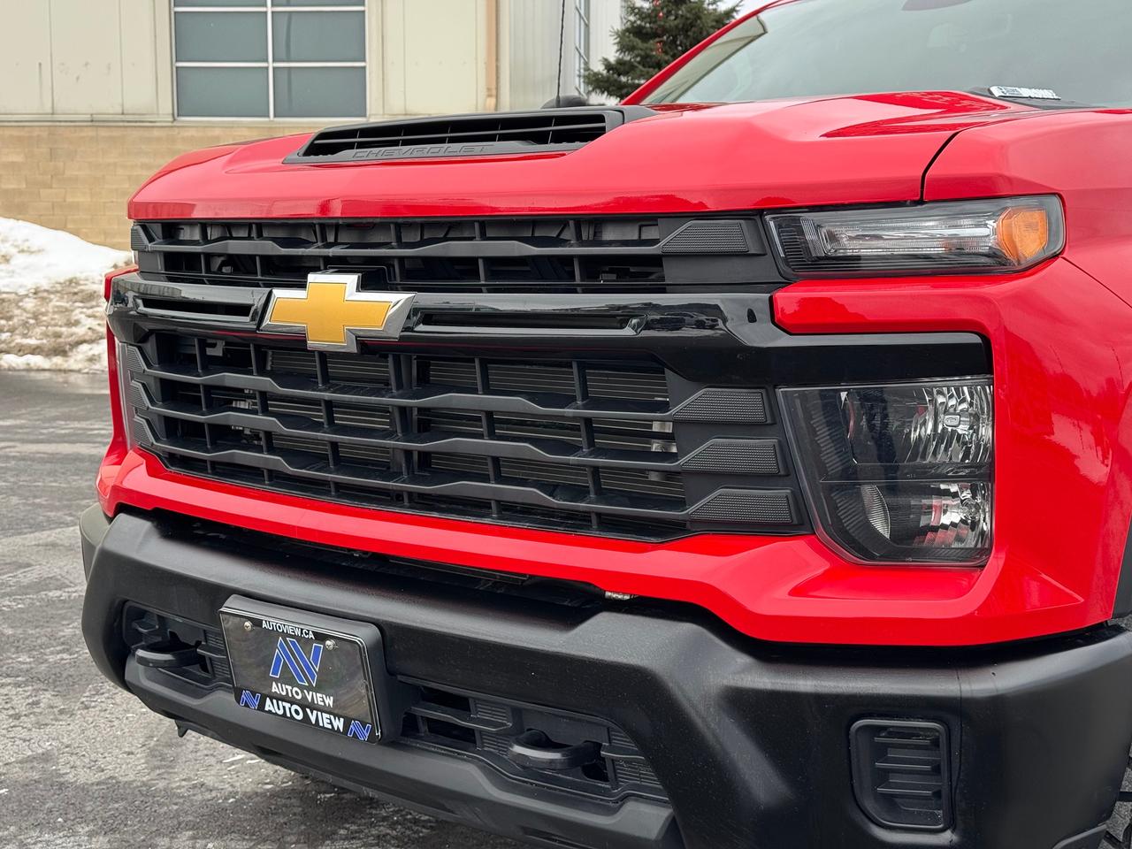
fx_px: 1570
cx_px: 566
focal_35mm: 48
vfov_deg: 30.3
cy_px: 424
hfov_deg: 39.7
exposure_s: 1/428
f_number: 1.78
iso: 64
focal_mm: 6.76
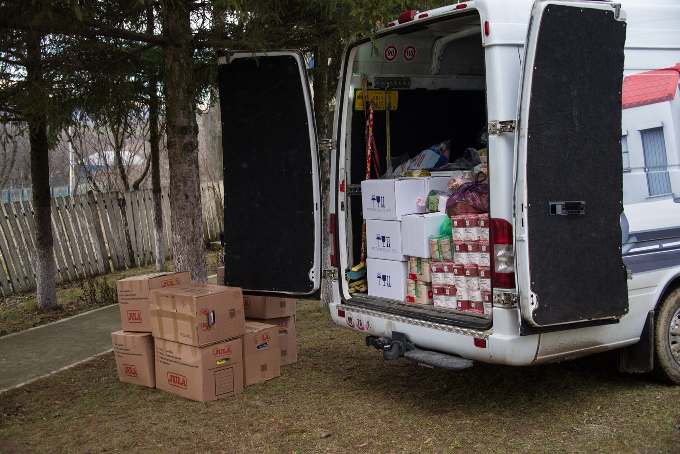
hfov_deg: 41.1
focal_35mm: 48
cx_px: 340
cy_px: 227
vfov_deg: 28.1
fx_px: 907
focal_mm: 48
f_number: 4.2
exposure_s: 1/80
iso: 160
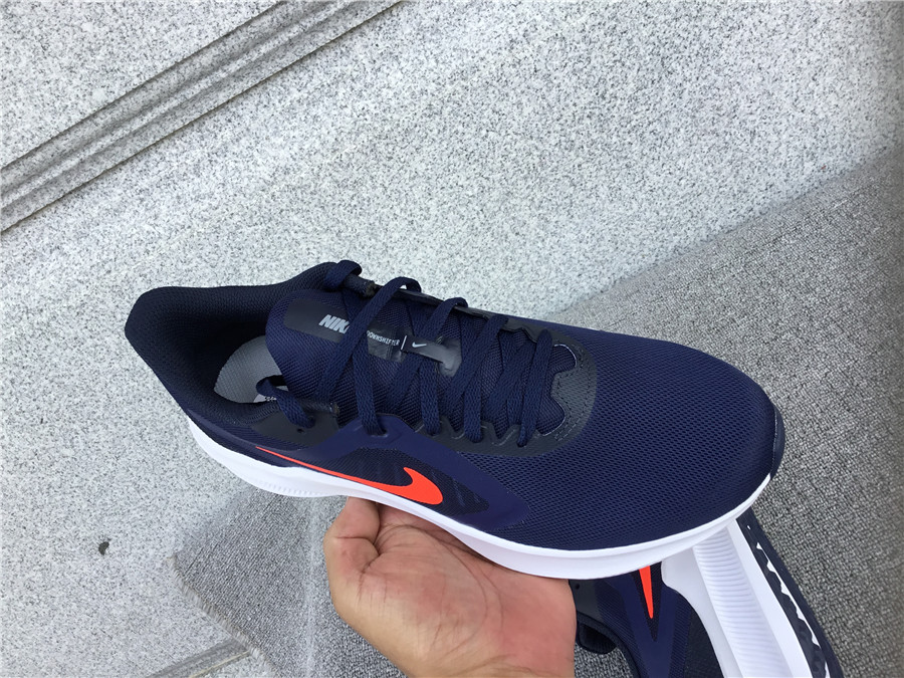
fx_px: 810
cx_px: 452
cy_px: 339
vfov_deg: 45.4
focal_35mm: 31
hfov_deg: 58.4
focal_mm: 3.3
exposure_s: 1/233
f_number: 2.4
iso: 25
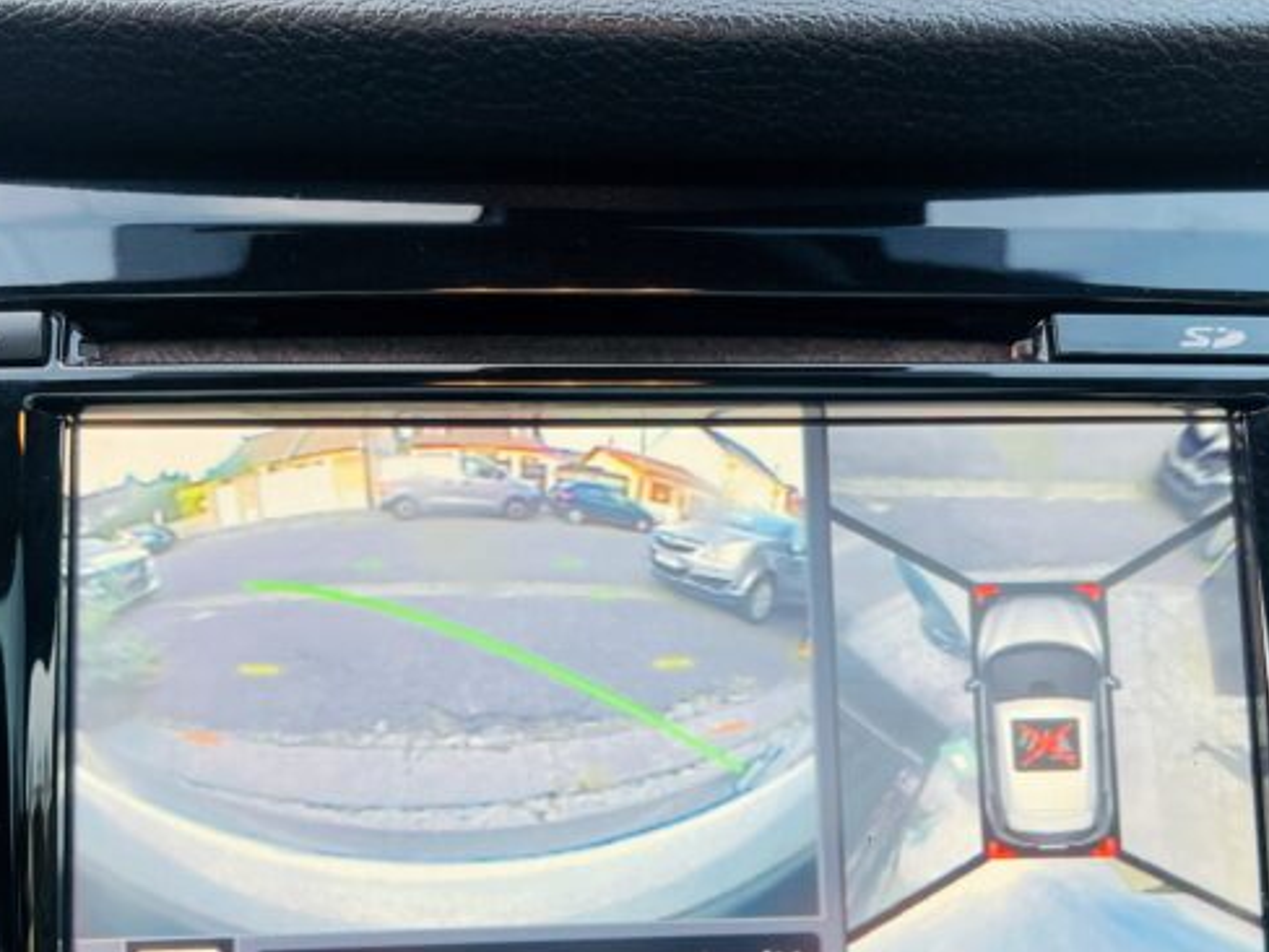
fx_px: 1503
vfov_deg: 34.5
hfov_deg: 45.8
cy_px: 694
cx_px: 674
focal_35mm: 41
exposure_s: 1/121
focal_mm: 5.1
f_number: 1.6
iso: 80
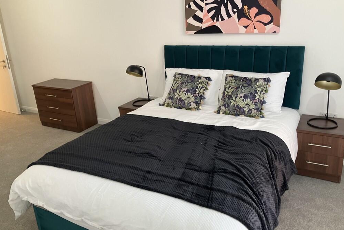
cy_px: 115
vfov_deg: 43.6
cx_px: 176
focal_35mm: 30
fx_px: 287
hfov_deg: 61.9
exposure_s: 1/50
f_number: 1.8
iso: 100
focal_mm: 3.99
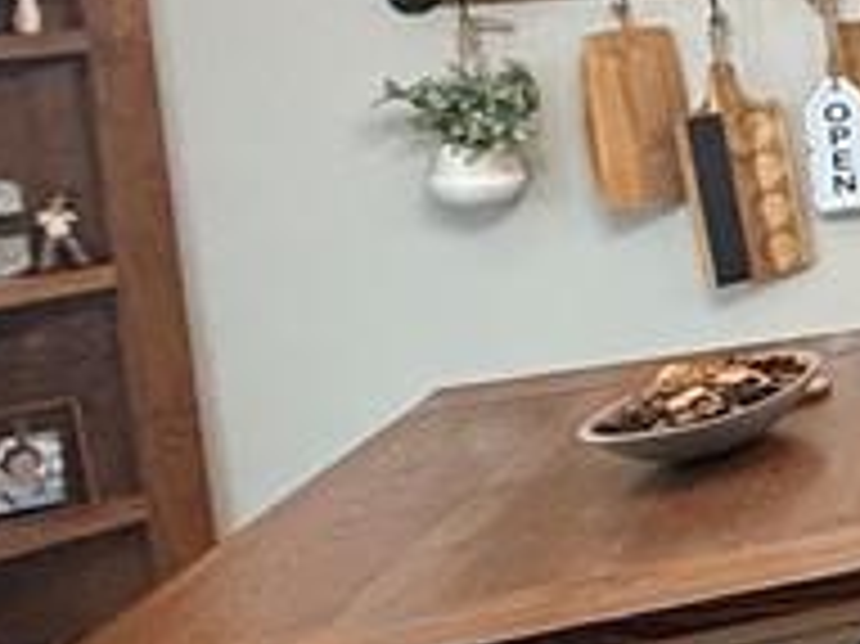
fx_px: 1862
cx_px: 2134
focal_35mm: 75
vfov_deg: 18.9
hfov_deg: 14.5
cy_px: -36
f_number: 2.2
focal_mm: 2.22
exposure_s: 1/60
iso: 400
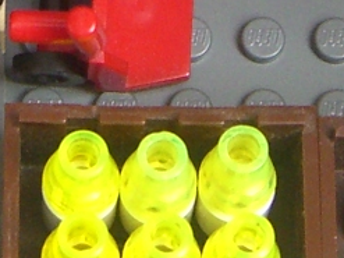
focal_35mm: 246
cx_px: 128
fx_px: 2443
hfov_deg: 8.1
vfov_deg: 5.9
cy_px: -284
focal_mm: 7.9
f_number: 2.8
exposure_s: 1/100
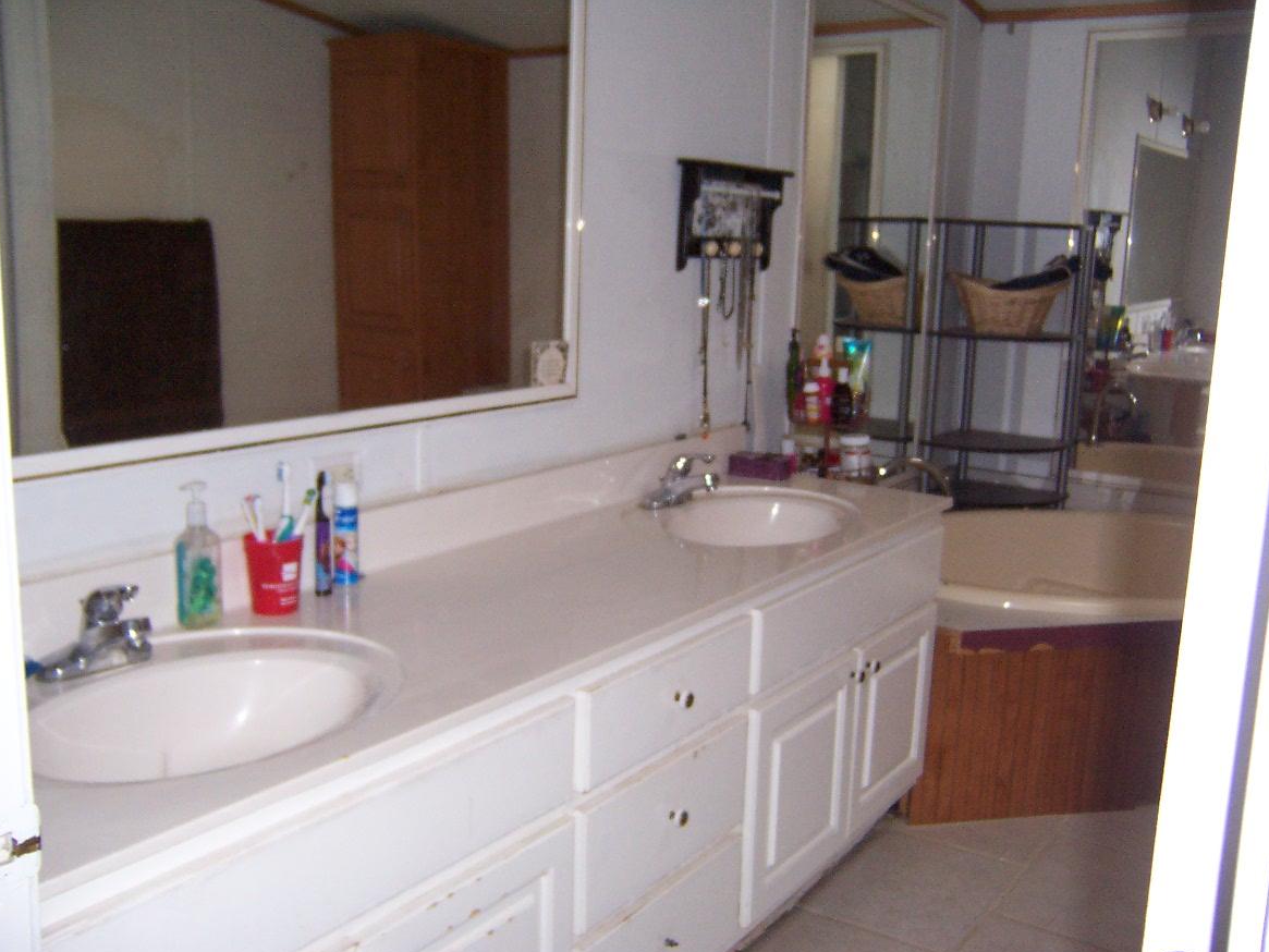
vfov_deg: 41.8
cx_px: 636
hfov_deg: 54.0
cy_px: 472
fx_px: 1247
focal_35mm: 34
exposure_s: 1/60
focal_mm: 5.5
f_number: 2.4
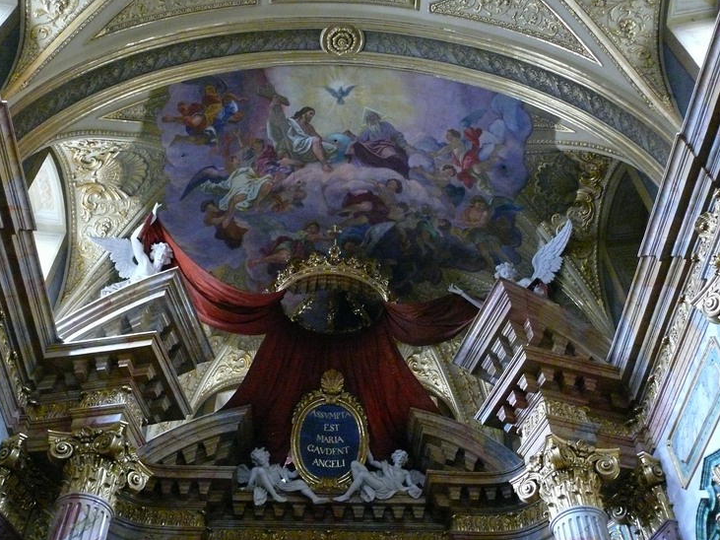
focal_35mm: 40
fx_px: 832
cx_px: 361
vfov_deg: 35.9
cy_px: 267
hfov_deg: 46.8
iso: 800
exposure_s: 1/15
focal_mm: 8.3
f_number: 2.8
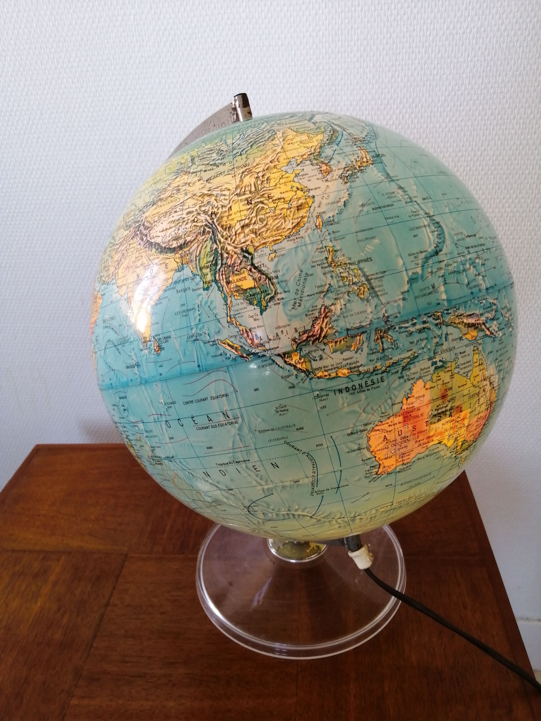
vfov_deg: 67.3
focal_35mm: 26
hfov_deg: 53.1
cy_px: 360
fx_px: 542
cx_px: 270
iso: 100
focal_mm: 3.6
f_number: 1.8
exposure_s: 1/50
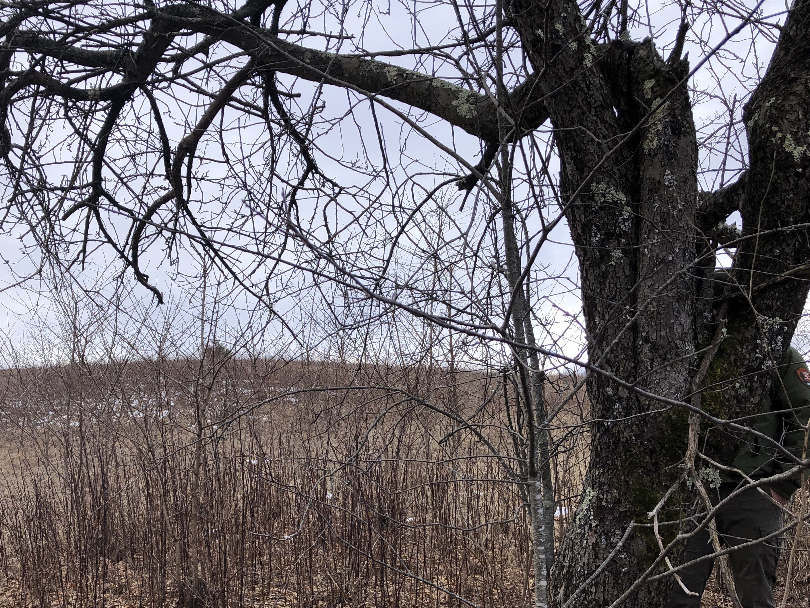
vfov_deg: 35.4
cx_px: 325
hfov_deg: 46.5
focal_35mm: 40
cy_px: 429
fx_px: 936
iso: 20
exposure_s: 1/725
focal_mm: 4
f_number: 1.8
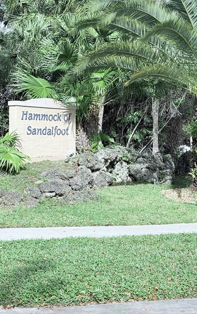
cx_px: 65
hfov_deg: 19.9
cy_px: 125
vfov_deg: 31.4
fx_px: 558
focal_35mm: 65
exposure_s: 1/3891
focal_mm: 6.76
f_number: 1.78
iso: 64
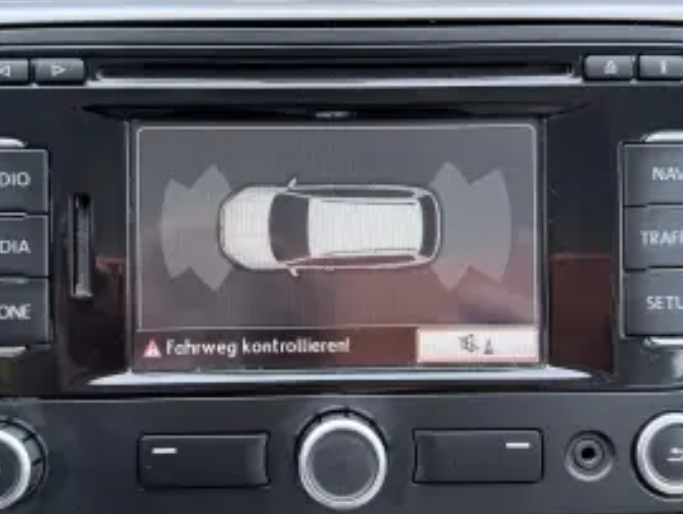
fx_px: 632
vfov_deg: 44.2
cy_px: 271
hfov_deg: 56.8
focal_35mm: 32
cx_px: 326
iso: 100
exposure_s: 1/138
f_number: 1.78
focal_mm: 6.76
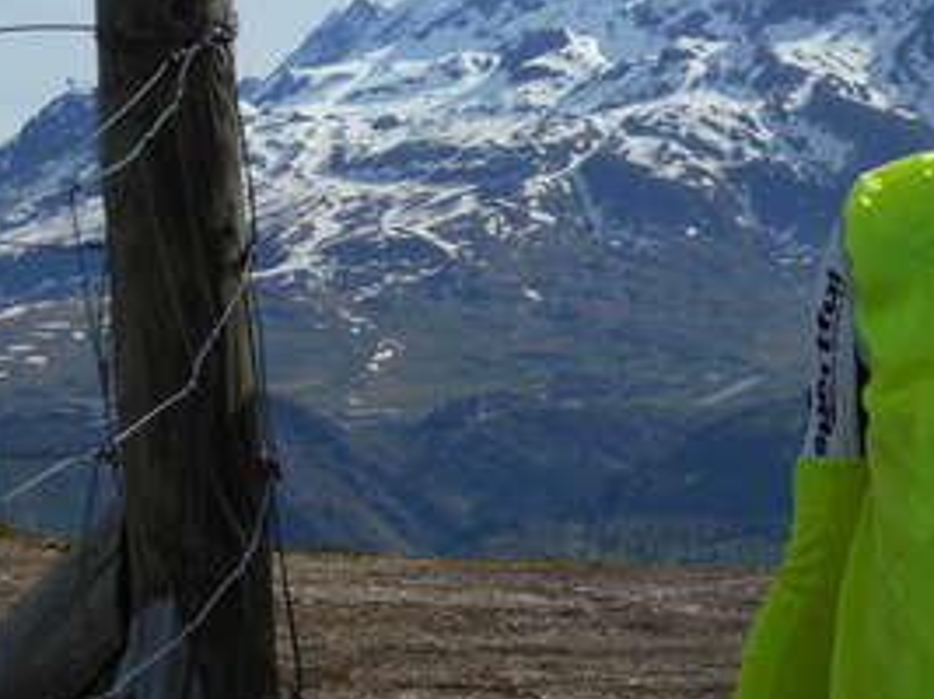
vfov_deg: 8.5
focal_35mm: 173
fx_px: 4666
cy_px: -3
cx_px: 840
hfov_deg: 11.4
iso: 80
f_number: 5.5
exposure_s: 1/640
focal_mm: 13.8
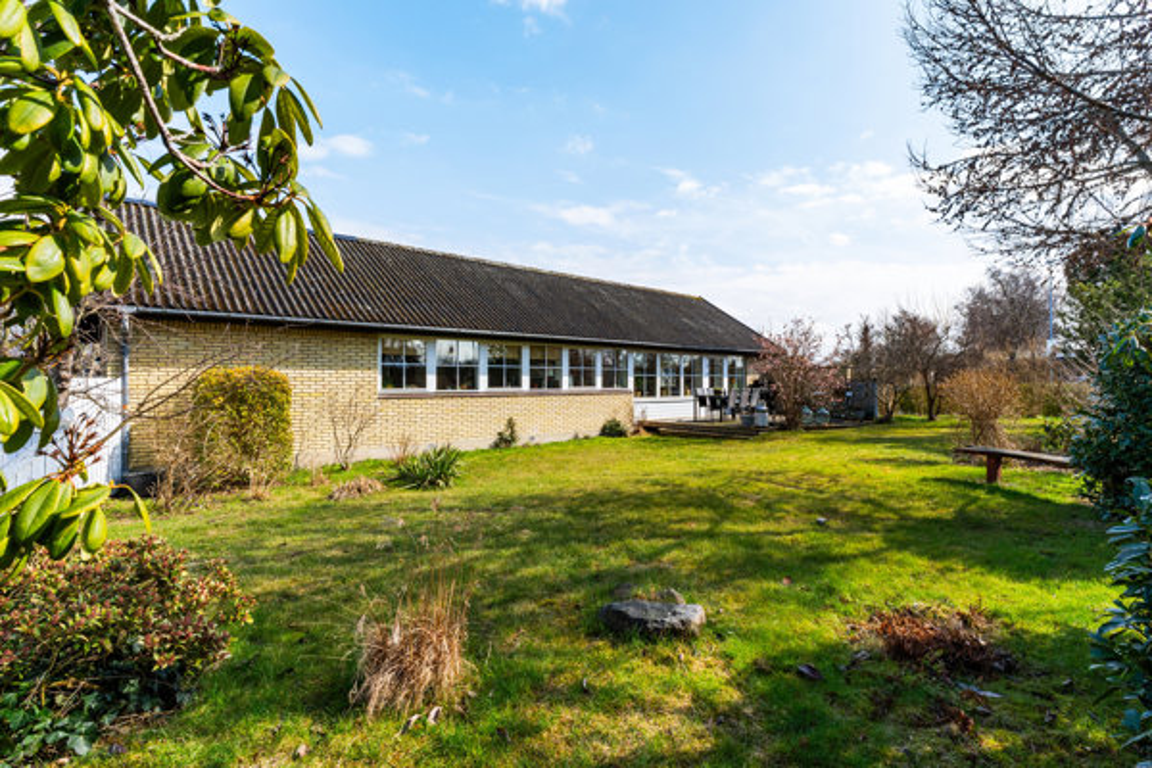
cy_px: 384
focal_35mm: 17
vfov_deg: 70.6
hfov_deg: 93.4
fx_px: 542
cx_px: 576
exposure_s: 1/400
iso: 200
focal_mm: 11.3
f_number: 8
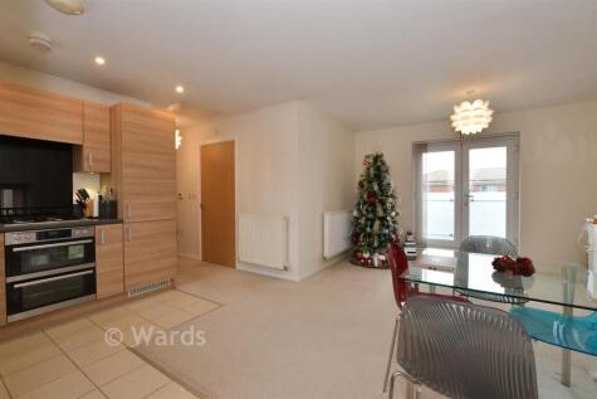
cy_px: 200
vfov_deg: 77.4
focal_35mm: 15
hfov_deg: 100.4
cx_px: 298
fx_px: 249
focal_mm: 10
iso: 200
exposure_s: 1/8
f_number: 8
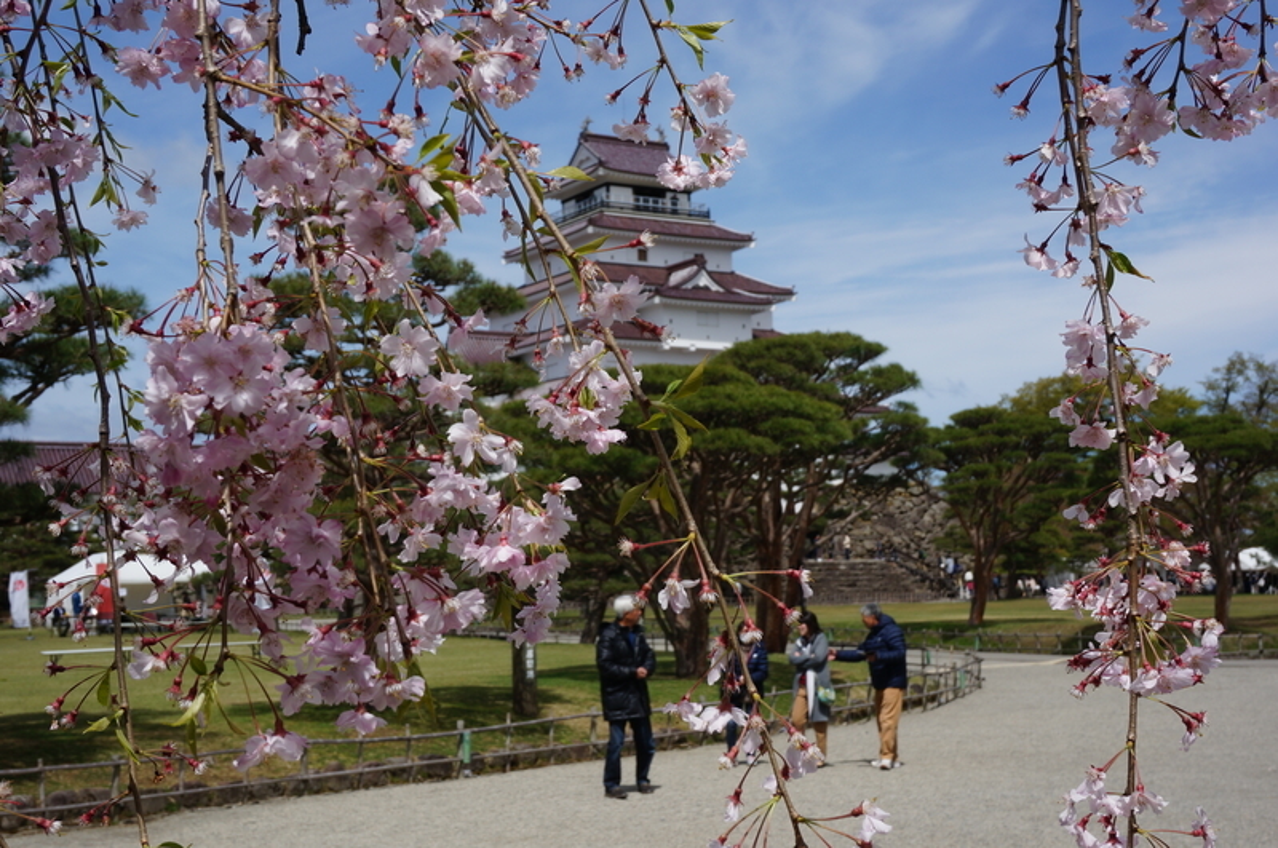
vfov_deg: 28.0
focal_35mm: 48
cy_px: 424
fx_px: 1702
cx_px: 639
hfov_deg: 41.2
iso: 100
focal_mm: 32
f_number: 13
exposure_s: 1/200
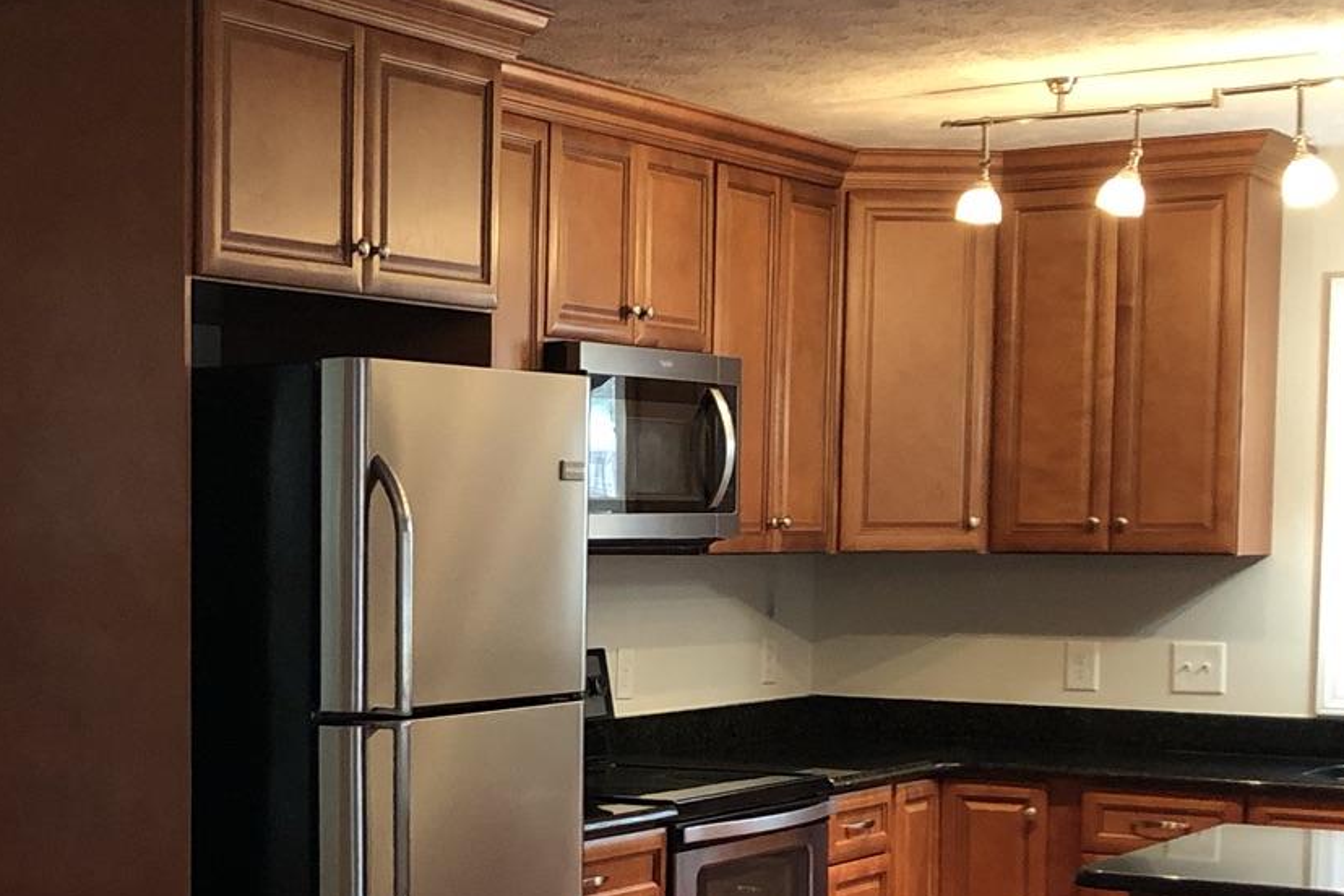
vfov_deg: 18.7
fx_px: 2688
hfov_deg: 27.4
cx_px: 224
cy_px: 763
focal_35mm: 72
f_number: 1.8
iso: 100
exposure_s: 1/15
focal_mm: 3.99
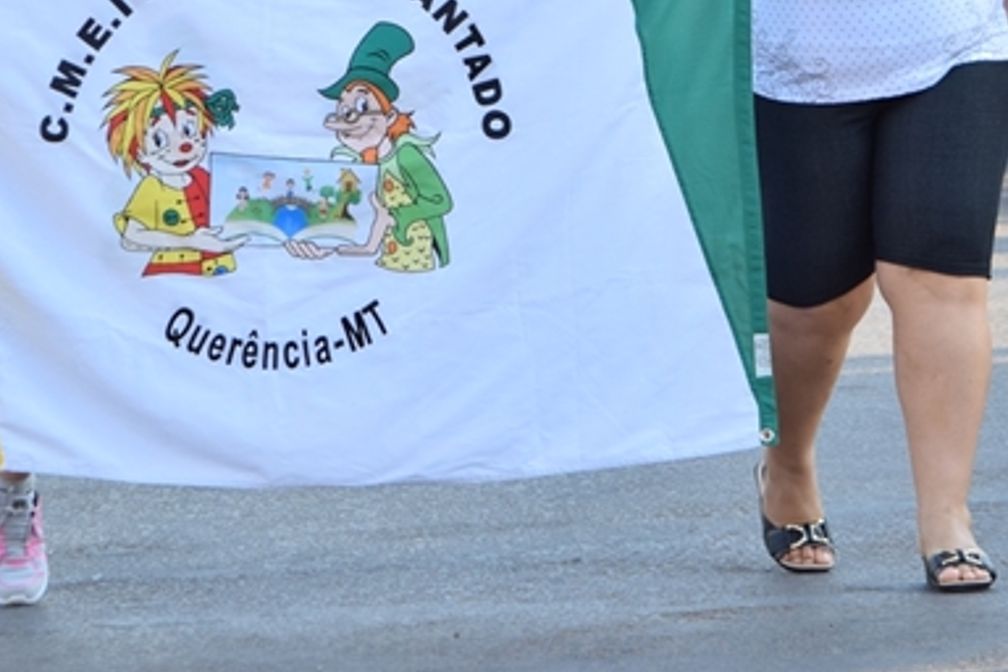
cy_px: 32
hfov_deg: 4.9
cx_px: 472
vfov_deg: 3.3
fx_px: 11815
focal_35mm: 422
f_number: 4.8
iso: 200
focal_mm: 120
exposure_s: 1/200
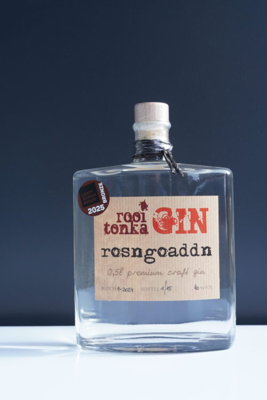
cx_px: 134
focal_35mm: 54
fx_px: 601
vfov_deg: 36.9
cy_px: 200
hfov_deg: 25.1
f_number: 8
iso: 400
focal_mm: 36
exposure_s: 1/100
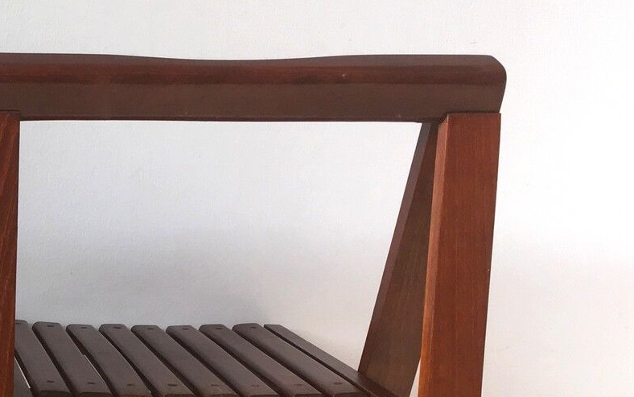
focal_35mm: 78
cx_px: -89
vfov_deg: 16.4
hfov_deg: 24.4
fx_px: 1348
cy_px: 395
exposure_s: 1/50
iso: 32
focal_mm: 4.15
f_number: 2.2
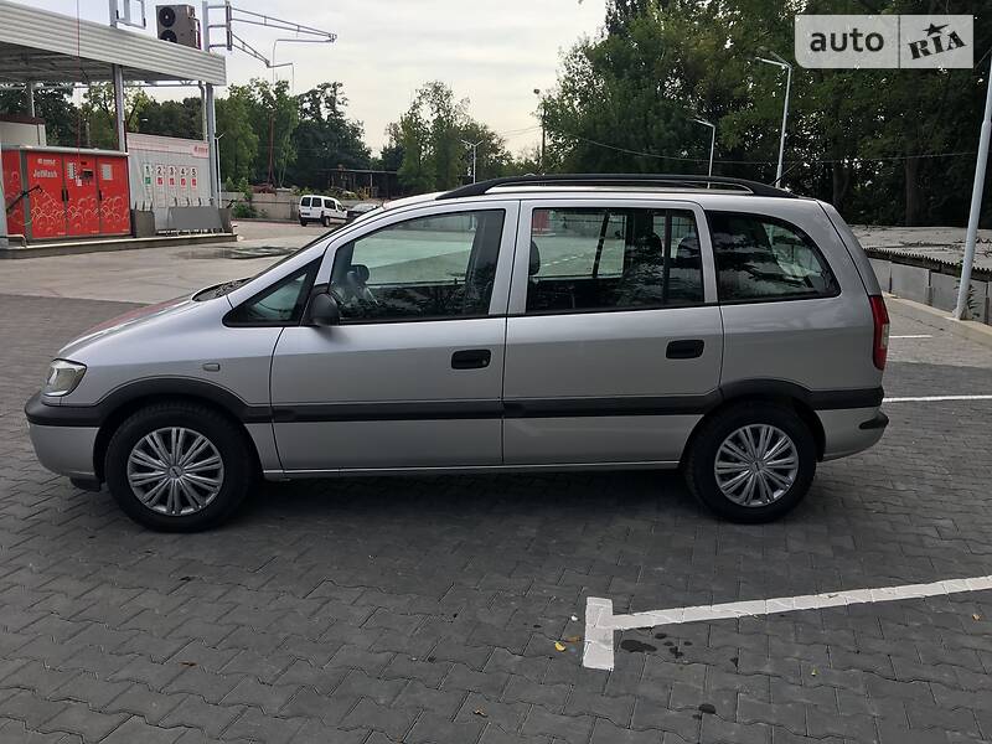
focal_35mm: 29
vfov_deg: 48.2
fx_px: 831
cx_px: 496
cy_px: 372
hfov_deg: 61.7
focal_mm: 4.2
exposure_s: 1/630
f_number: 2.2
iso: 25
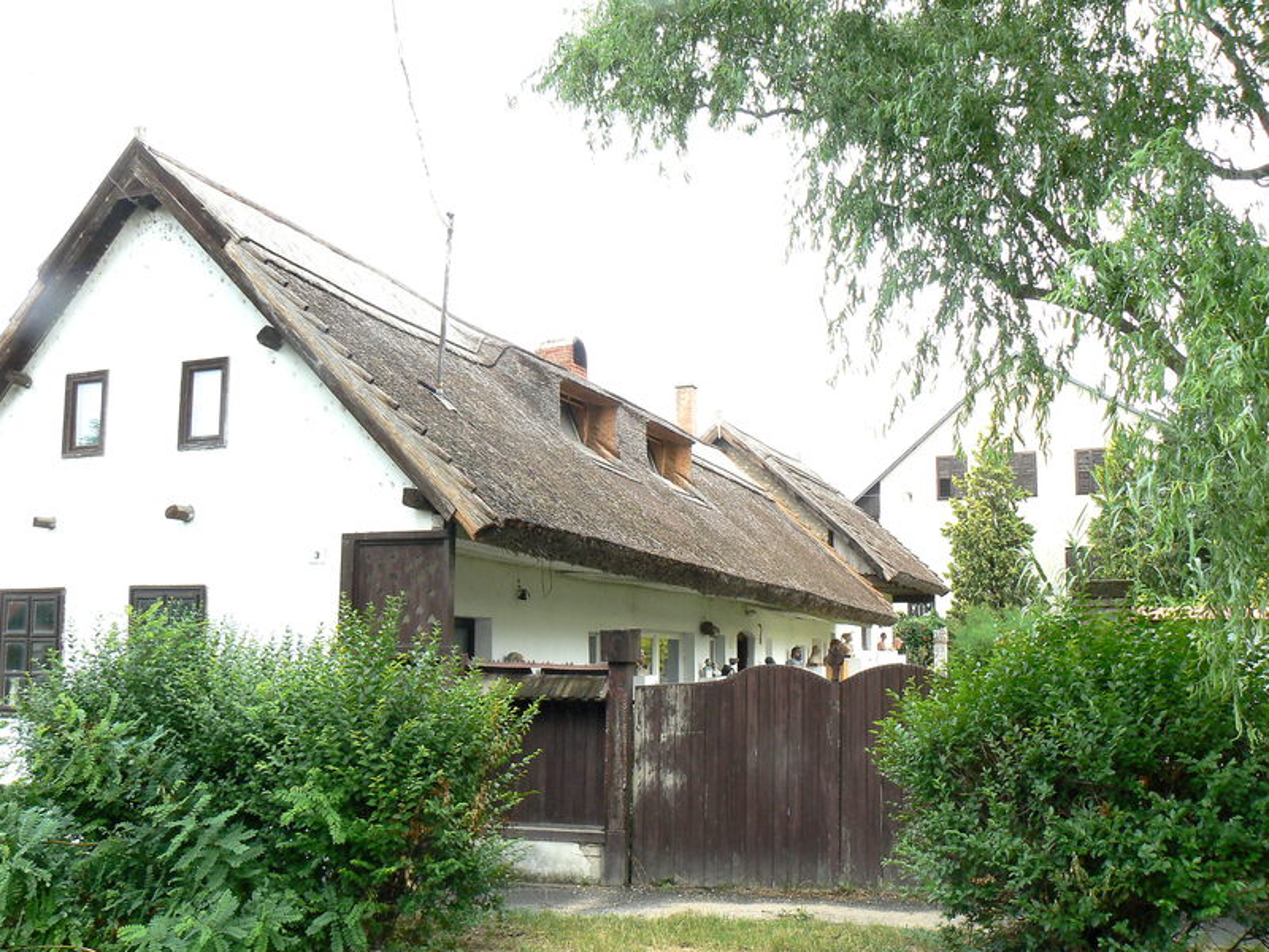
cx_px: 634
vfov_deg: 39.7
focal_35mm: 36
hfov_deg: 51.4
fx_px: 1320
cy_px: 476
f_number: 8
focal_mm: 6
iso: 100
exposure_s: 1/15
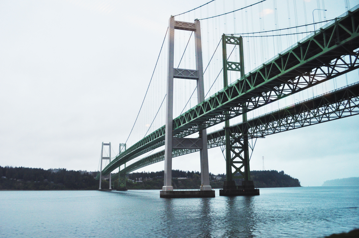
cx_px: 180
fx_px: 329
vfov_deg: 39.9
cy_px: 119
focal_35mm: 33
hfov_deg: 57.3
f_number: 5.6
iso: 320
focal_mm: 22
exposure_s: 1/125
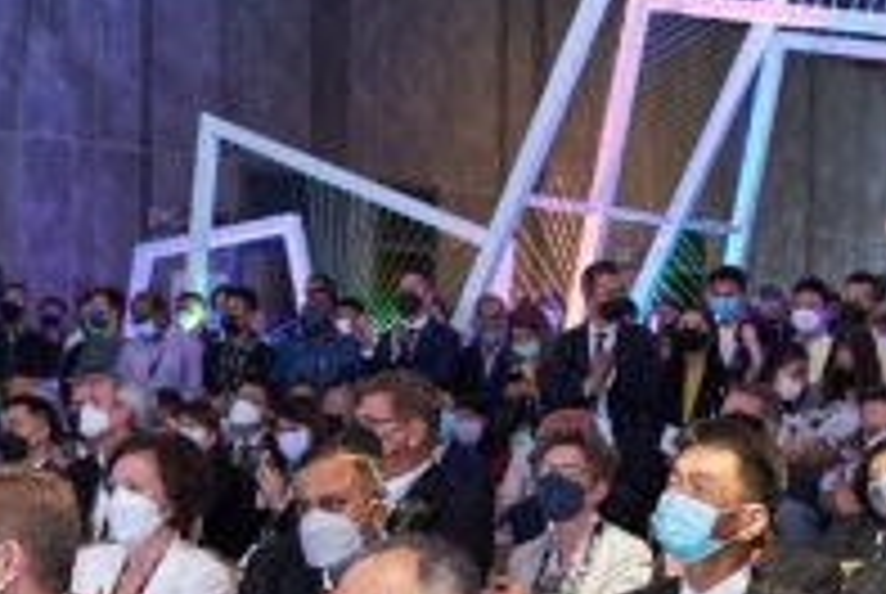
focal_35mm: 83
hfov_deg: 24.4
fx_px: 2046
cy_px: 446
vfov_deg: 16.4
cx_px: 526
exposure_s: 1/250
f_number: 2.8
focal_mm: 16
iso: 2500
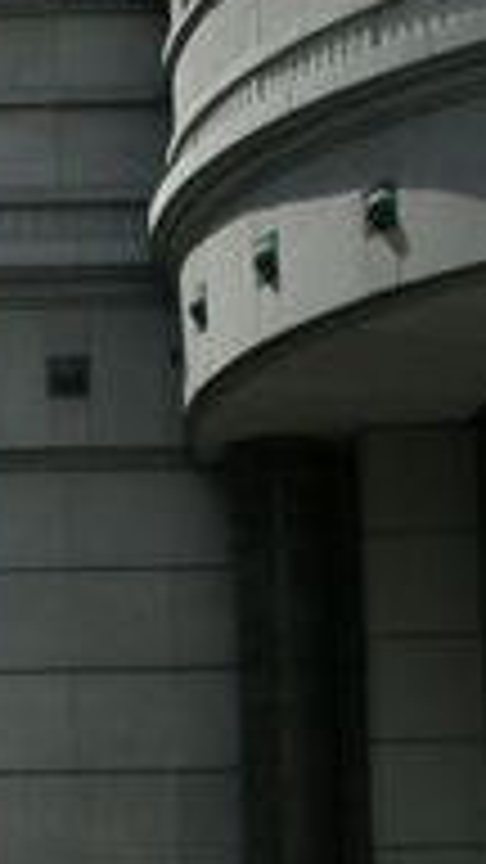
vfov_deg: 10.3
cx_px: -346
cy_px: 639
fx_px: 4765
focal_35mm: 208
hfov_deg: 5.8
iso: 100
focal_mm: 10.1
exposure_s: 1/121
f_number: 10.5
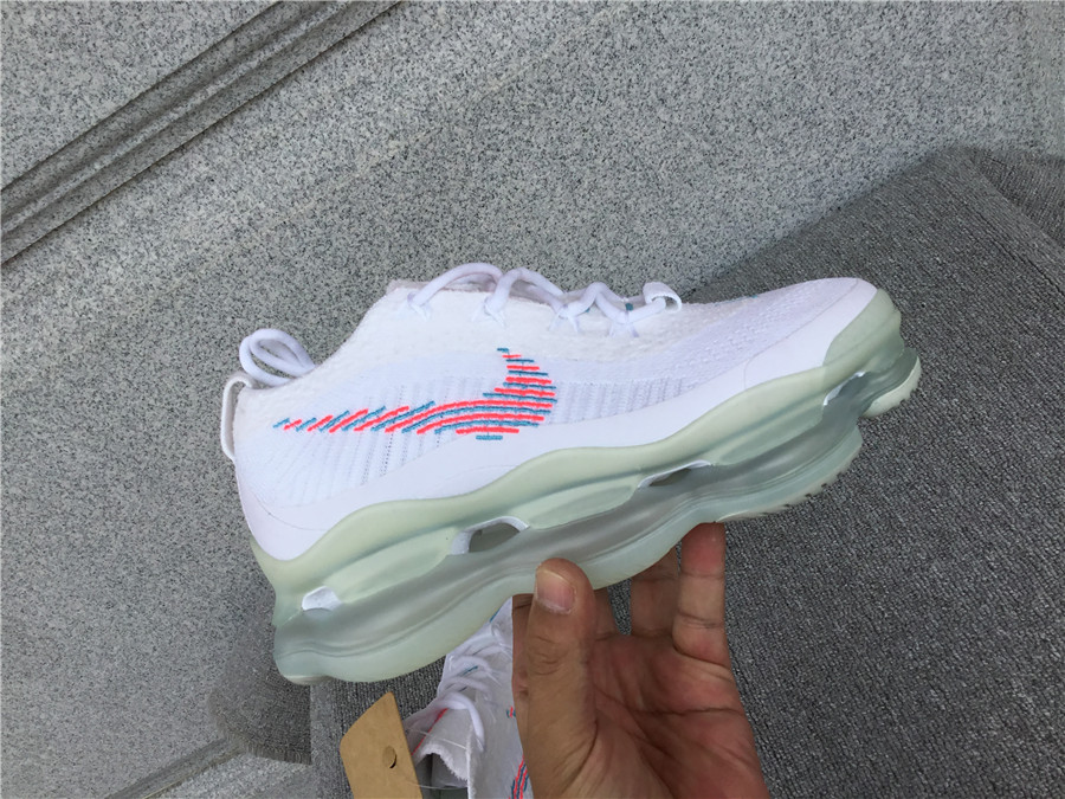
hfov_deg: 58.4
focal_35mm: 31
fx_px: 954
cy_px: 400
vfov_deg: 45.4
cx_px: 532
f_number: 2.4
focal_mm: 3.3
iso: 25
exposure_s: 1/916
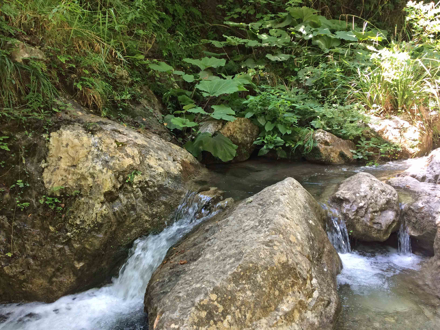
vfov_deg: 48.2
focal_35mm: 29
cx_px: 220
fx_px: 369
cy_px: 165
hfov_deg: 61.7
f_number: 2.2
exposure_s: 1/33
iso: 40
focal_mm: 4.15
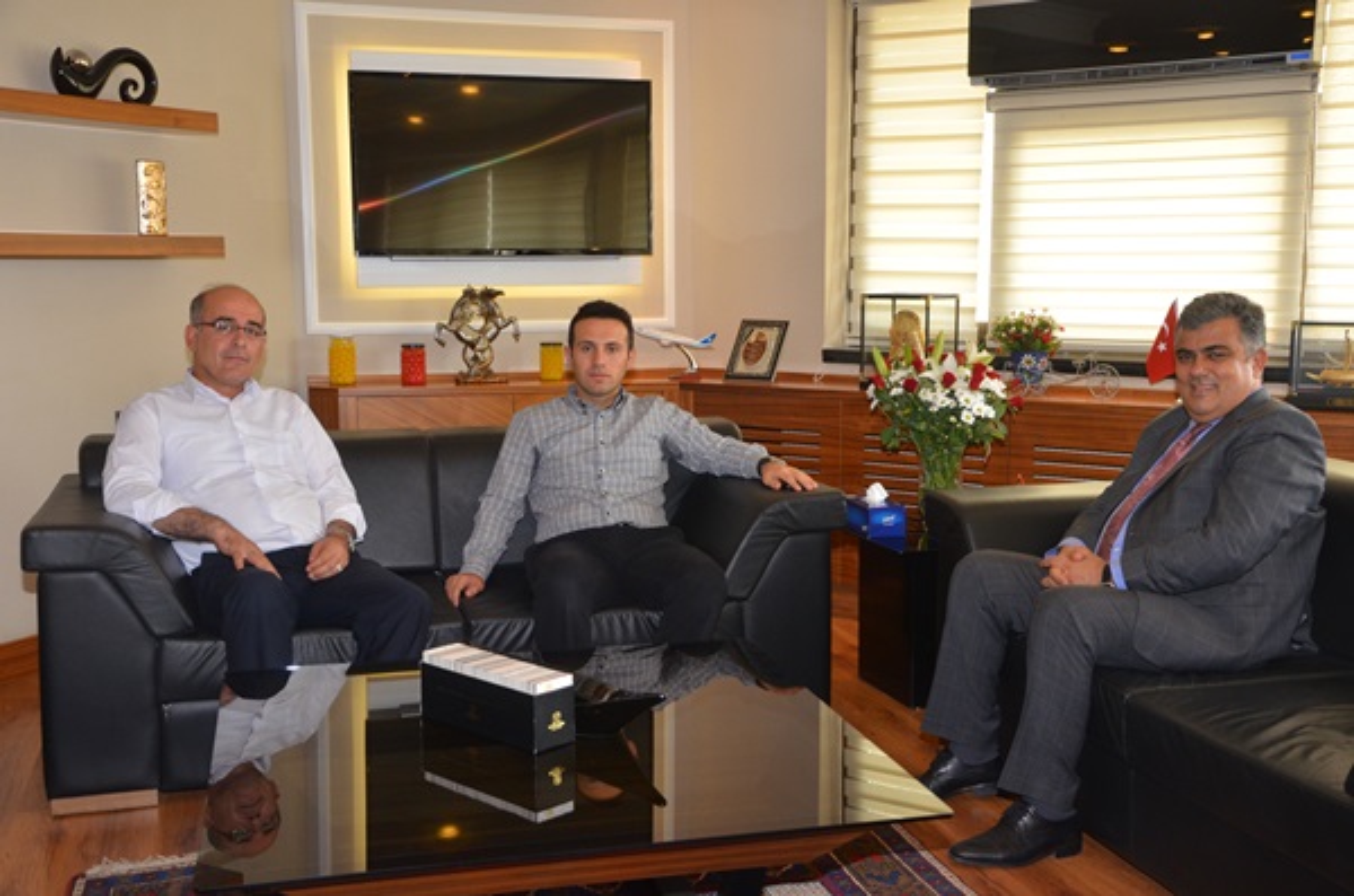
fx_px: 1463
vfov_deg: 34.0
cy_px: 448
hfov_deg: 49.7
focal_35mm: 39
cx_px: 677
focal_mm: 26
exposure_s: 1/60
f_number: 7.1
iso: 800
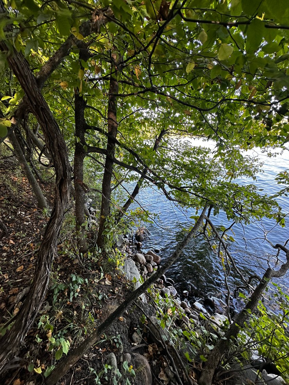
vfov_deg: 102.1
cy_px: 192
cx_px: 144
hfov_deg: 85.7
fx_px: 156
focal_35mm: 14
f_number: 2.2
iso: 125
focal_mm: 2.22
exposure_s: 1/99
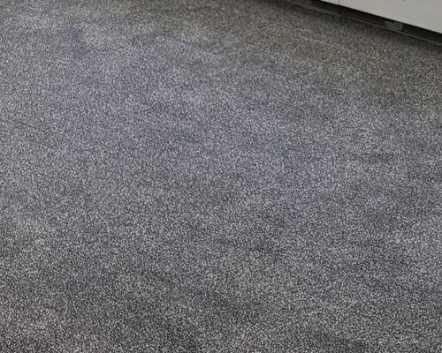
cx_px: -193
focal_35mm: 96
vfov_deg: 15.4
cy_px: -71
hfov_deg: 18.1
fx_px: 1256
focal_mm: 6.76
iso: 125
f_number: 1.78
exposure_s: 1/60
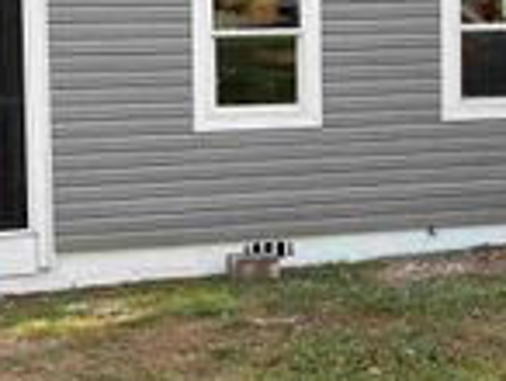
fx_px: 1303
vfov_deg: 16.5
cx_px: 274
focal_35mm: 89
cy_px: 78
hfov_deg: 22.0
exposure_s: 1/566
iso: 50
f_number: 1.6
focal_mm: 5.96
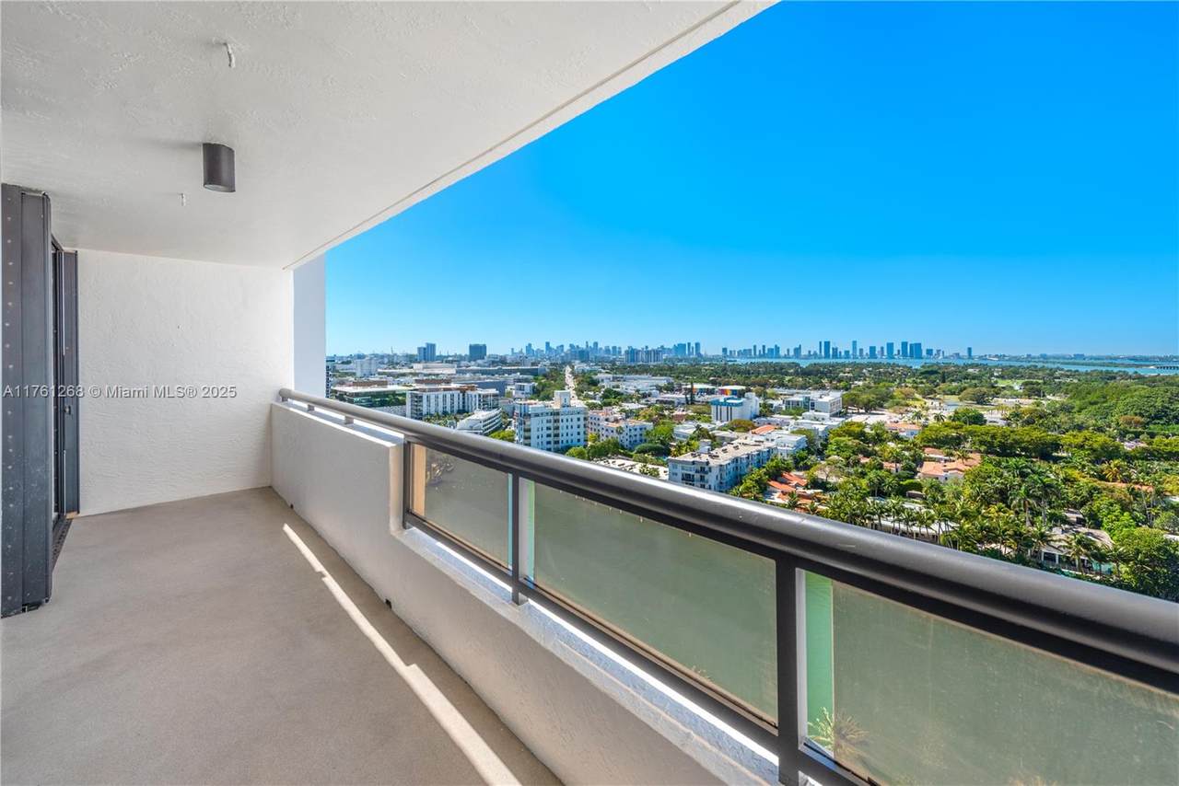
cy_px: 393
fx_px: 459
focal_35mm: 14
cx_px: 590
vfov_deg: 81.2
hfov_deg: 104.2
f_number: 8
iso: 100
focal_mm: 14
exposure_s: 1/250
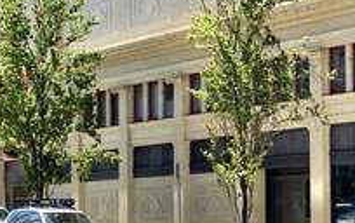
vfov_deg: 12.1
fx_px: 1046
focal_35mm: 108
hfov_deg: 18.3
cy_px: 37
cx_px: 426
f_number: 1.8
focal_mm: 4.25
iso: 32
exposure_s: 1/2410
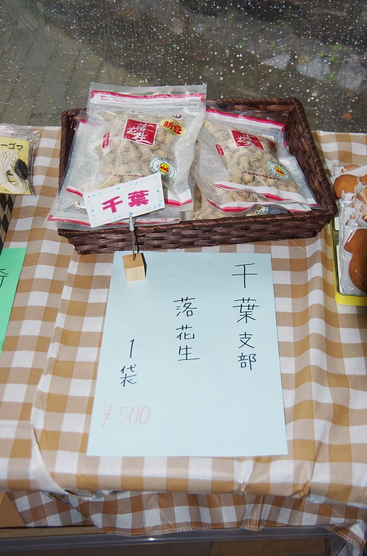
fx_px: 646
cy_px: 278
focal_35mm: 42
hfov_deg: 31.7
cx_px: 184
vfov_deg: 46.5
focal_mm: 28
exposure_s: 1/60
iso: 100
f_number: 4
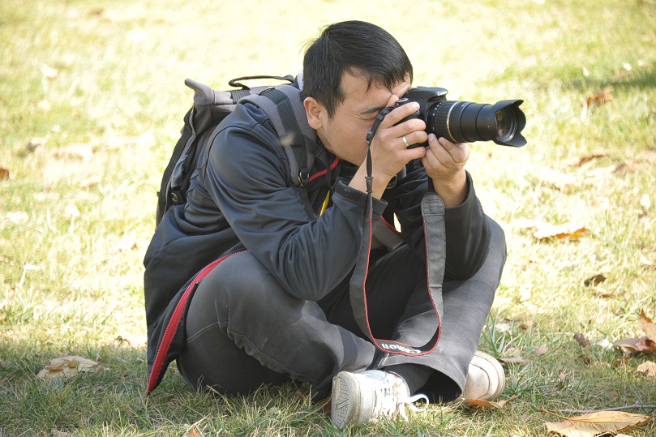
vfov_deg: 4.6
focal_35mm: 300
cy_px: 218
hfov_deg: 6.9
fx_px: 5465
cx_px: 328
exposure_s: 1/60
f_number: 5.6
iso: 200
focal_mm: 300
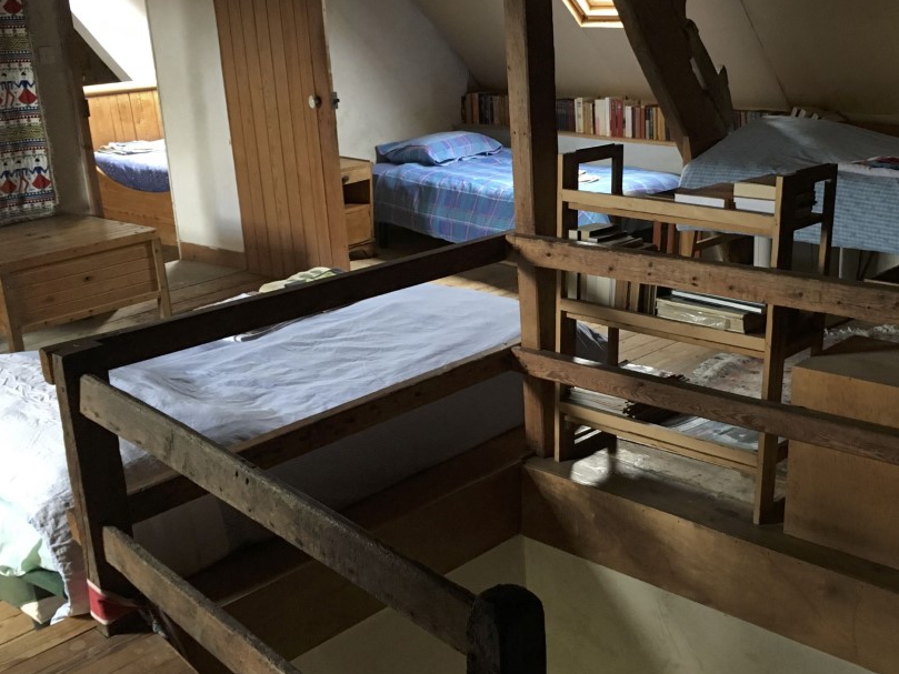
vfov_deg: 33.6
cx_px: 580
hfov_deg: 43.4
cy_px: 335
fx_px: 1117
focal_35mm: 43
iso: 200
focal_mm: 4.15
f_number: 2.2
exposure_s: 1/33
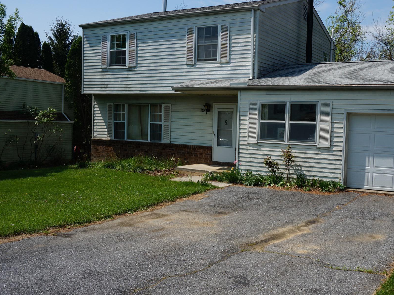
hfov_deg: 47.9
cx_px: 242
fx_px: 439
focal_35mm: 39
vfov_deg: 37.2
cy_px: 155
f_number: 13
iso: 100
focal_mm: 21
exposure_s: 1/125
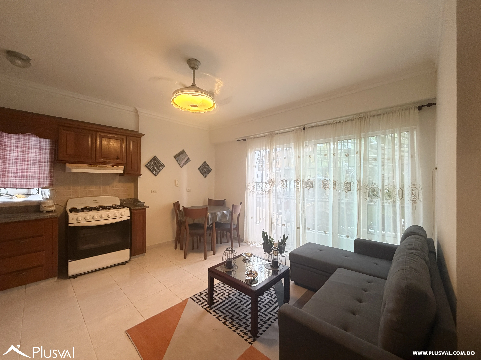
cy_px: 180
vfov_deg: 85.7
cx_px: 240
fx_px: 195
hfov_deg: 102.1
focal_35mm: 14
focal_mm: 2.22
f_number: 2.2
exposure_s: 1/60
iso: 400
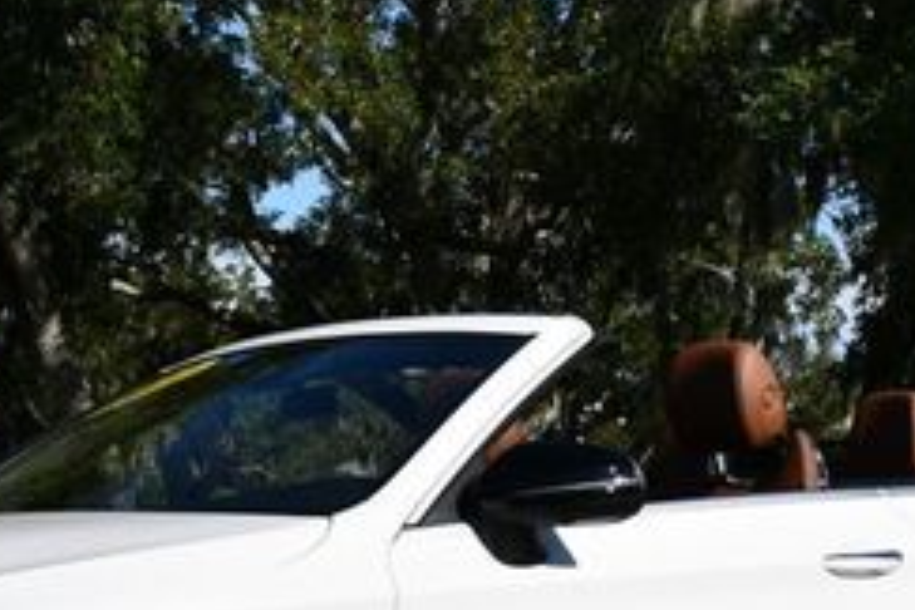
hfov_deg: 17.6
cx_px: 305
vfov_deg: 11.7
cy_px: 527
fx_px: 2948
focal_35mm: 116
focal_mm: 22
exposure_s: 1/400
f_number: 10
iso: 100
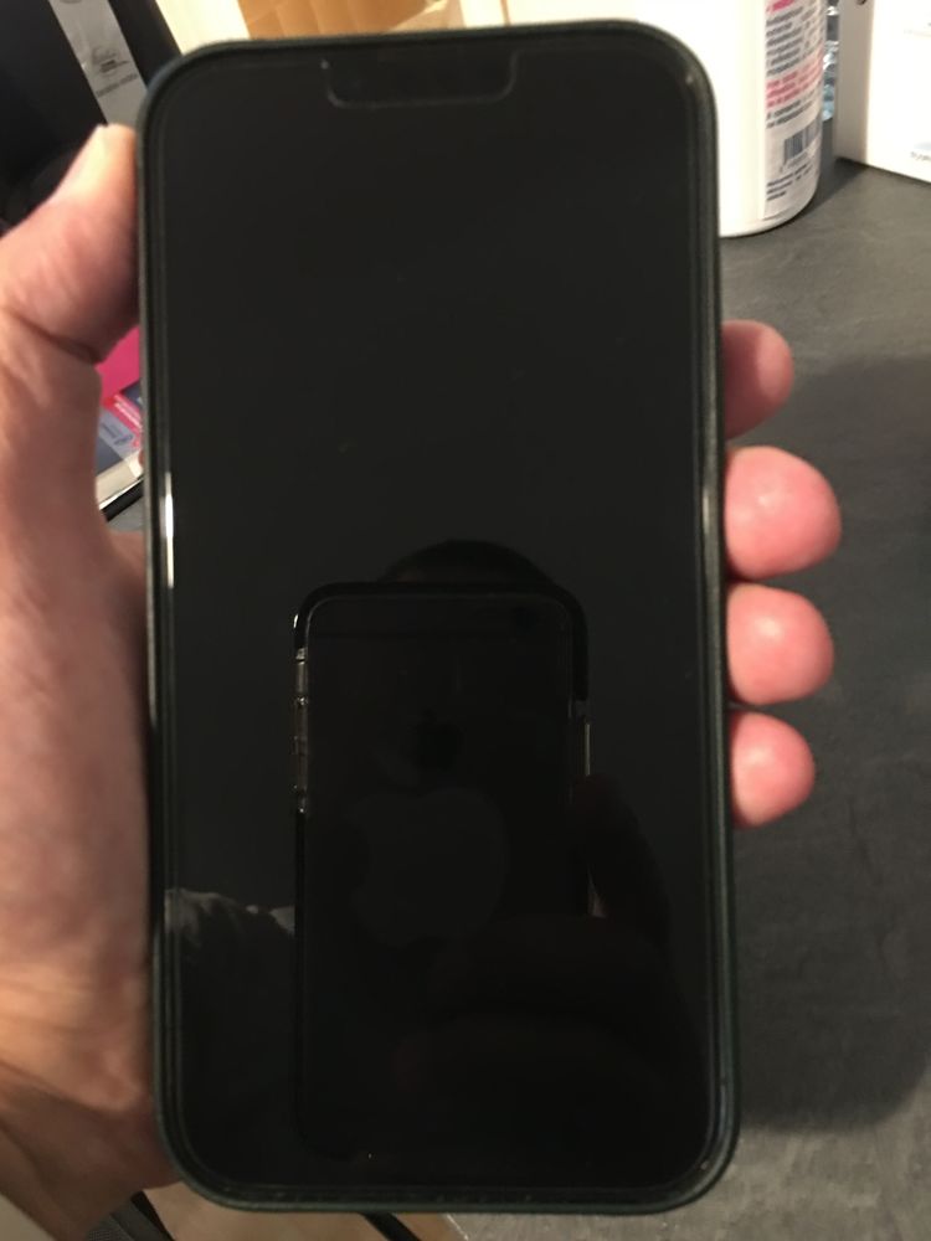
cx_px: 466
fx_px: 1040
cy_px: 620
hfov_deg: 48.2
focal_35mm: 29
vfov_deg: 61.7
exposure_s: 1/4
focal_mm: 4.15
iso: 125
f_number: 2.2
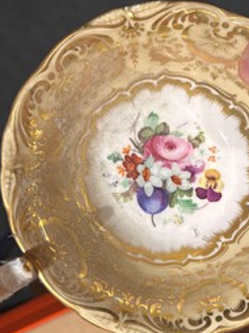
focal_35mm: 41
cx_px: 148
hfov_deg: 35.0
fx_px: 394
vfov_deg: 45.8
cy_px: 170
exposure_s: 1/100
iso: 100
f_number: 1.5
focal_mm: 5.7
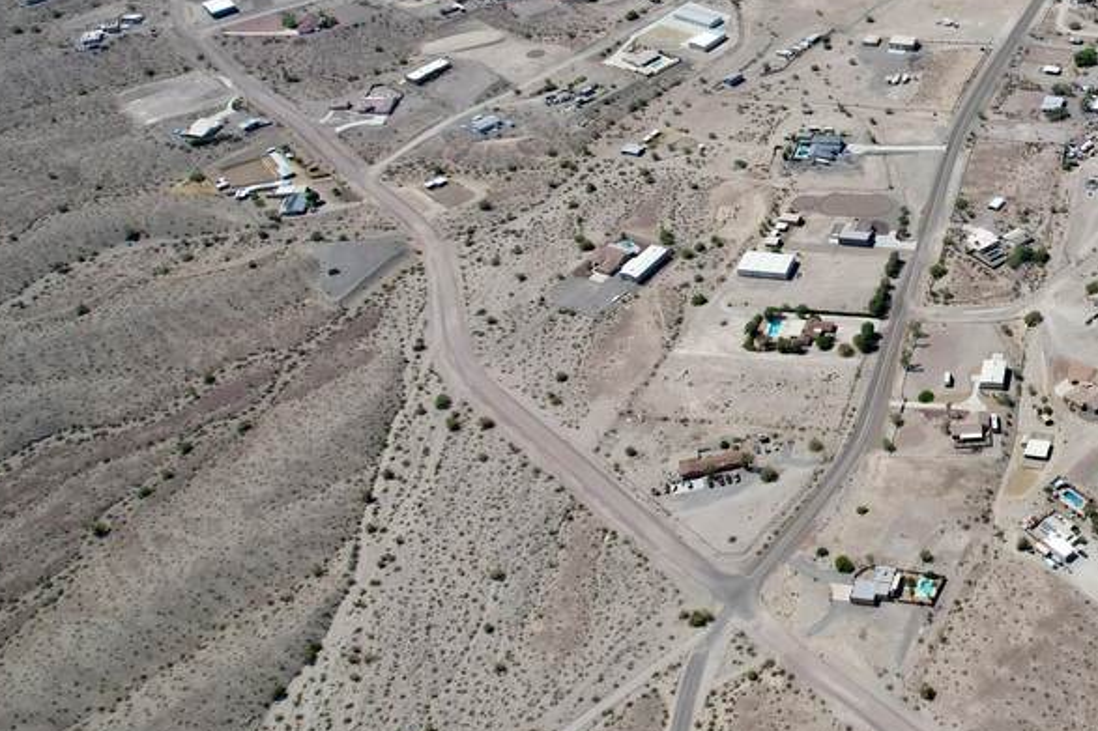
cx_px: 1053
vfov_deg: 27.5
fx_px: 1464
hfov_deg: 37.5
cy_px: 147
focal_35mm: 48
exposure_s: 1/2500
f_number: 2.8
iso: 100
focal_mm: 8.38
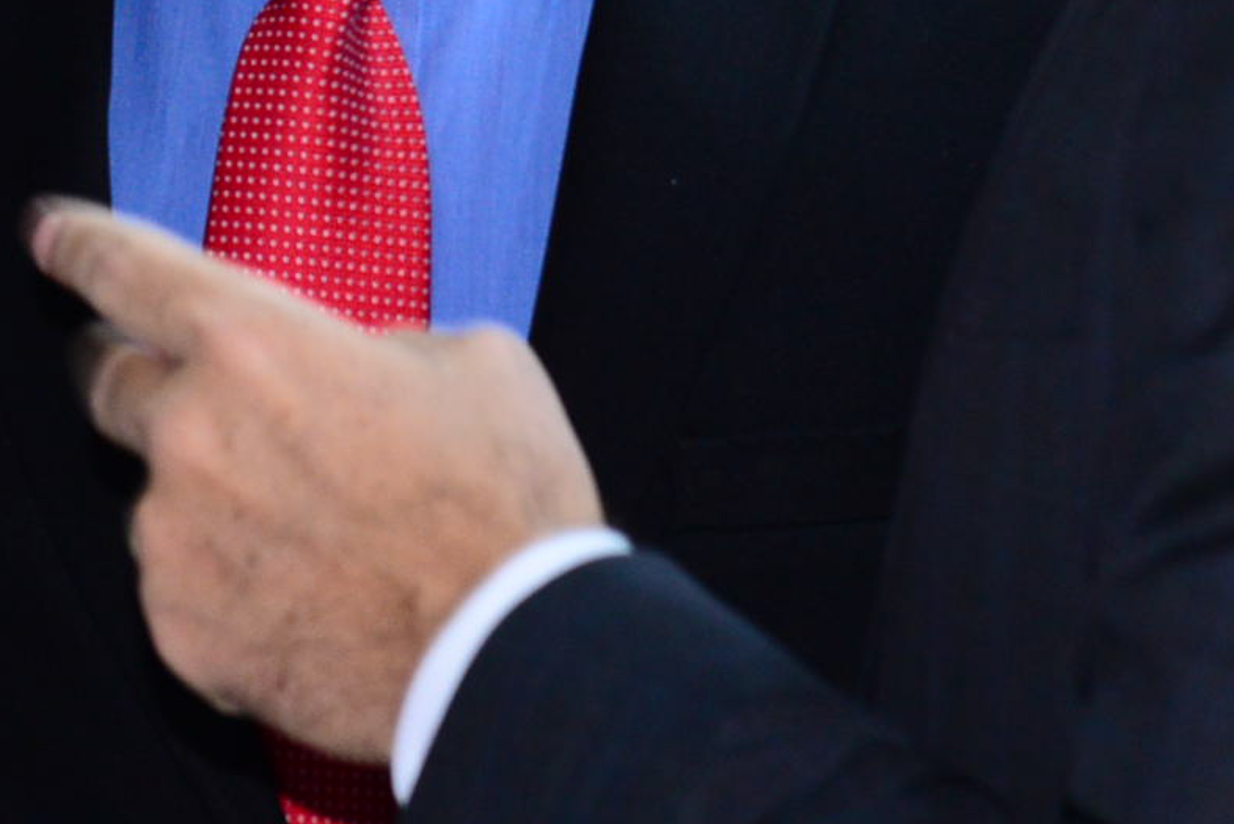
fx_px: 7614
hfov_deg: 9.2
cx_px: 111
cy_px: -273
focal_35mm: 222
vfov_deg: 6.1
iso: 1600
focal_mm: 58
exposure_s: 1/60
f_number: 4.5
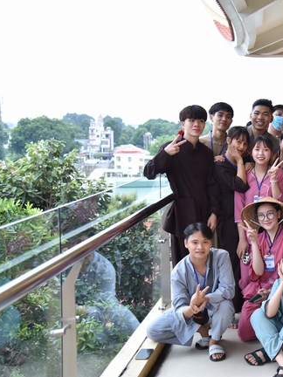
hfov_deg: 25.3
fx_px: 600
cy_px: 188
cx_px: 280
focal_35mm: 55
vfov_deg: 34.9
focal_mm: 38
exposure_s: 1/100
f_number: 4
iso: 1250
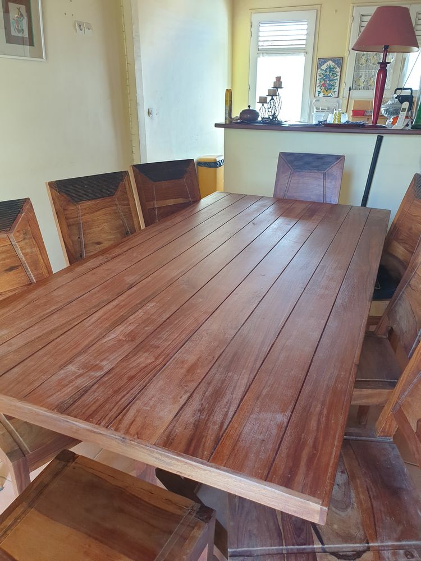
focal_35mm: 26
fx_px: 422
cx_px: 210
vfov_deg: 67.3
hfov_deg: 53.1
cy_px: 280
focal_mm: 4.3
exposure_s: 1/36
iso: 160
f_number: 2.4
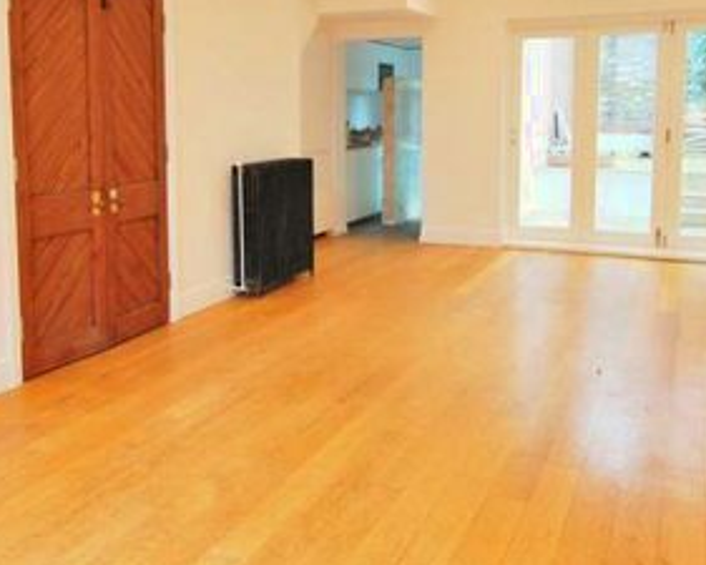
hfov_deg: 50.9
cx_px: 261
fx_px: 732
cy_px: 158
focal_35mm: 35
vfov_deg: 41.3
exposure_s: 1/20
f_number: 3.5
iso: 400
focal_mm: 10
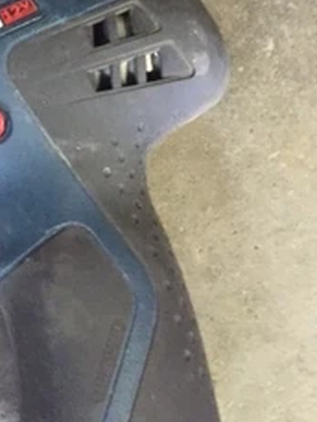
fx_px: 988
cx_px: -31
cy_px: -135
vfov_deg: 21.6
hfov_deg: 17.6
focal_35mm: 81
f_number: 2.2
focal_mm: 4.15
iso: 100
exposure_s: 1/4
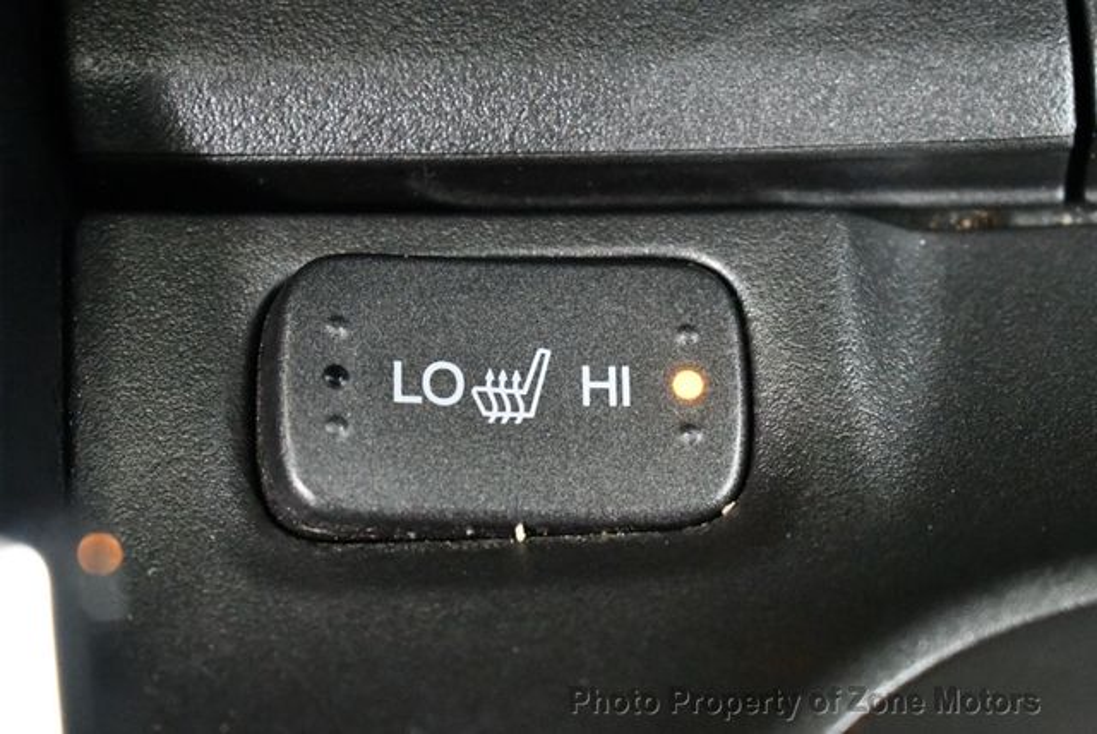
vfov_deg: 12.5
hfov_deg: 18.6
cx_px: 548
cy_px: 367
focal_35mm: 110
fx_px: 3355
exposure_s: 1/60
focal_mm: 55
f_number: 5.6
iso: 11400
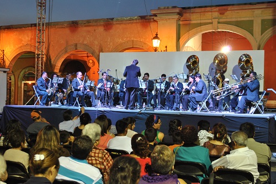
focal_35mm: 57
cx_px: 138
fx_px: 437
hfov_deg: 35.0
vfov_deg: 23.8
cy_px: 92
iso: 400
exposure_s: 1/10
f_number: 5
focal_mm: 38
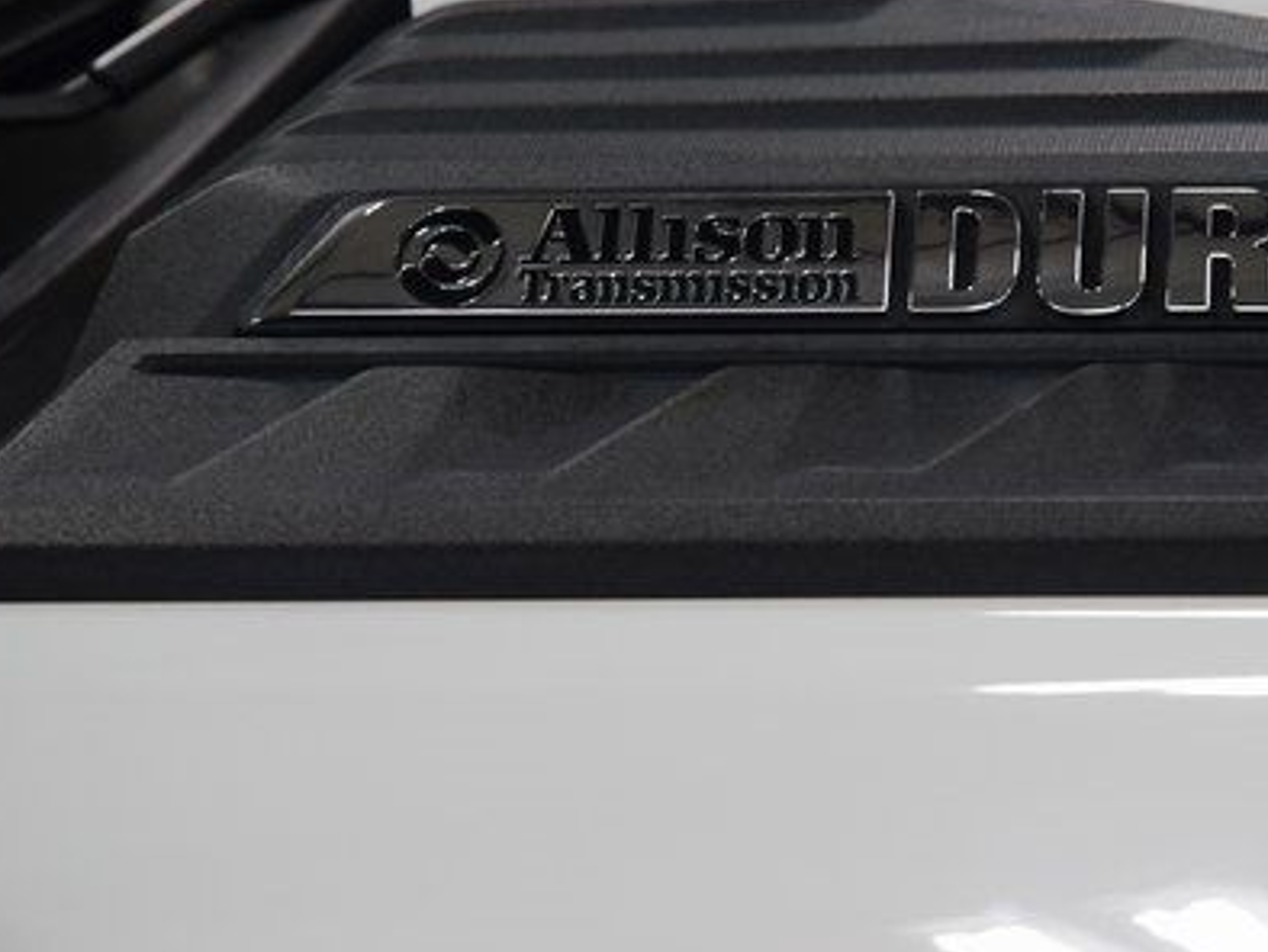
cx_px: 985
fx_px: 6011
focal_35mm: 164
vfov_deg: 9.1
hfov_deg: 12.0
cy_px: 285
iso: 1600
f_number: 7.1
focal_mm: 70
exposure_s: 1/125
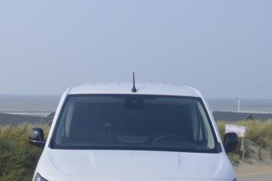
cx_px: 85
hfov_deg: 28.2
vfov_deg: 18.9
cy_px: 164
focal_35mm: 71
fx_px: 537
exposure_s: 1/320
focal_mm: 24
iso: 100
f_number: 9
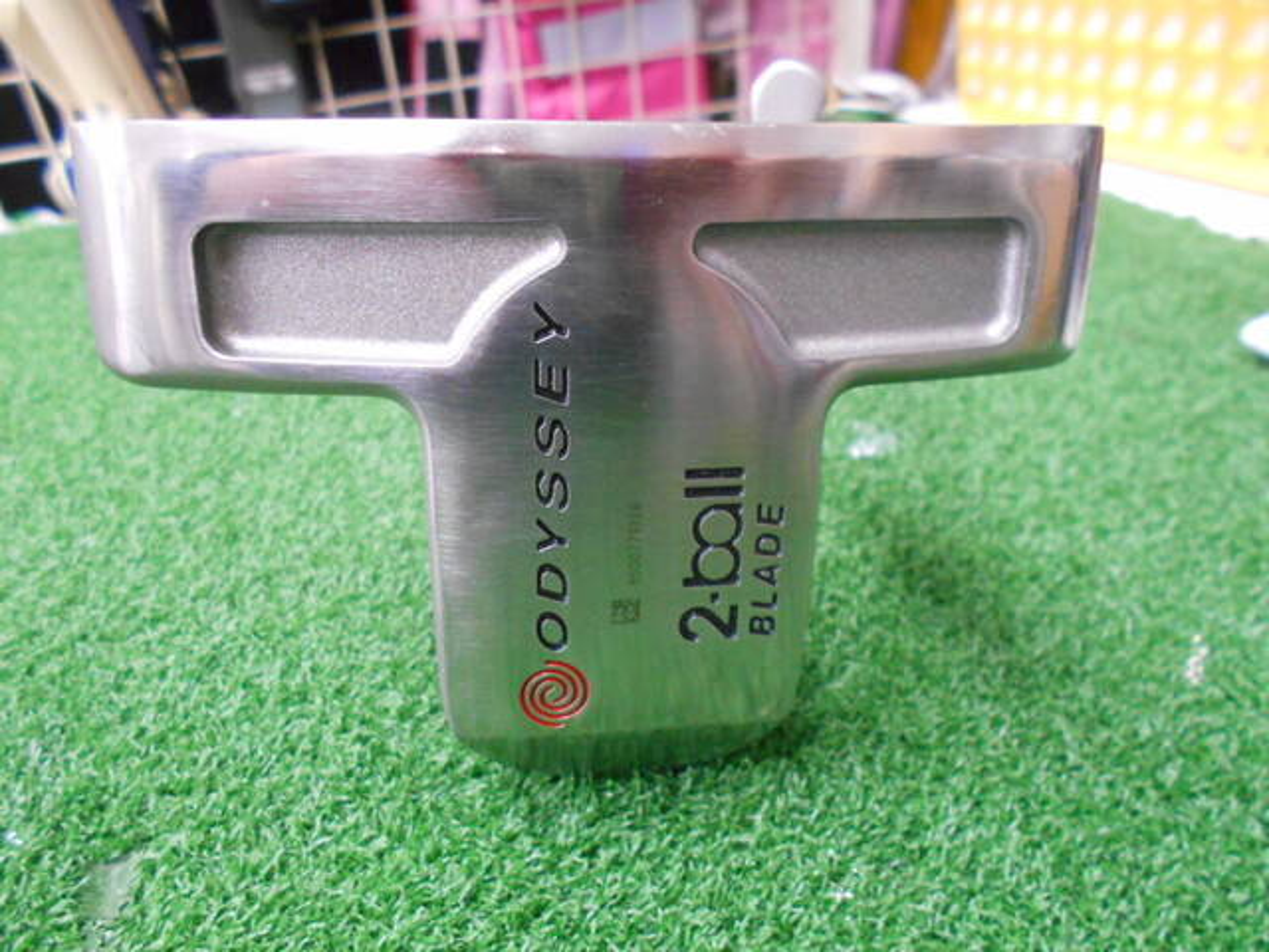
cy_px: 476
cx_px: 634
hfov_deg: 67.3
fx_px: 953
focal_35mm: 26
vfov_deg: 53.1
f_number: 3.2
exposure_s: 1/25
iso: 800
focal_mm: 4.6
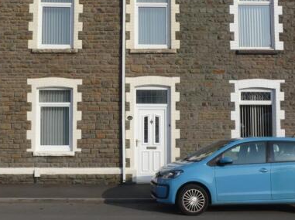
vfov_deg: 29.5
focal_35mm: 49
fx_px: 417
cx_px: 103
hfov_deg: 38.6
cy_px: 85
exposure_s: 1/800
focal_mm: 5.8
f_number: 4.5
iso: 80
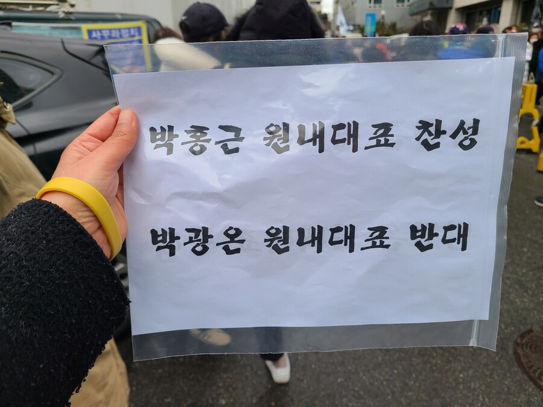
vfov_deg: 53.1
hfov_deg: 67.3
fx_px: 408
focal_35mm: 26
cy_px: 204
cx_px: 272
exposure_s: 1/834
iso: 40
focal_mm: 5.4
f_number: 1.8
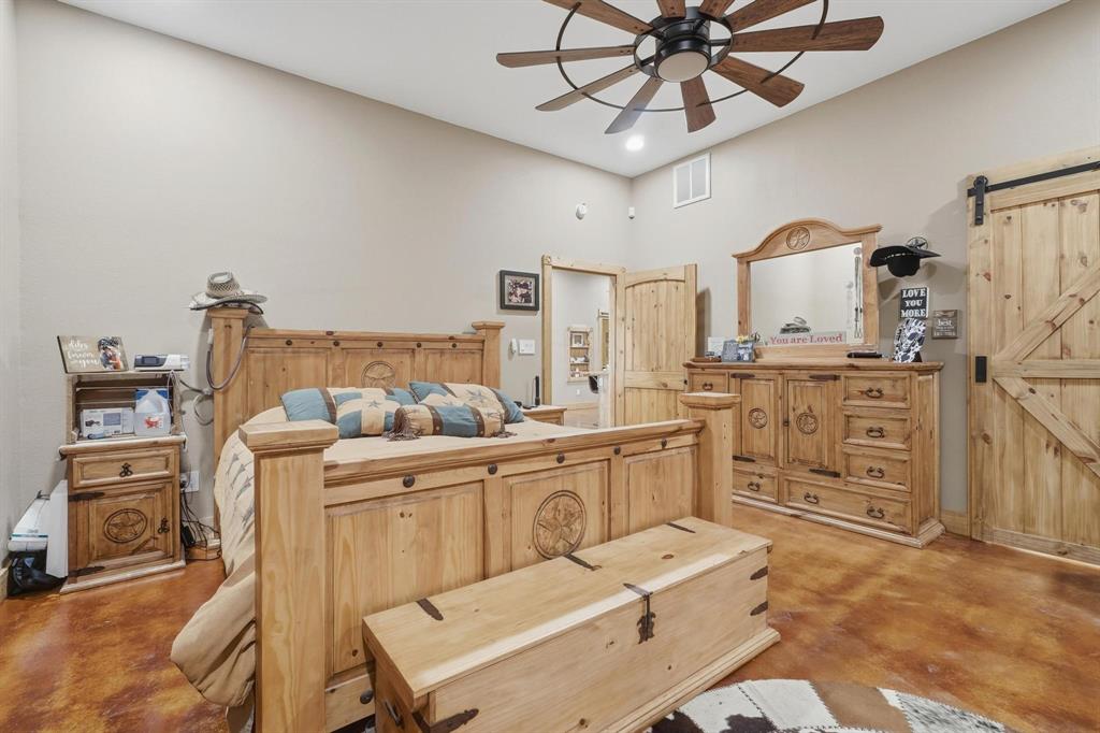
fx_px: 458
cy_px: 366
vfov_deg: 77.3
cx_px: 550
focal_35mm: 15
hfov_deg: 100.4
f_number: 8
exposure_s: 1/50
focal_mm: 10
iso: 640
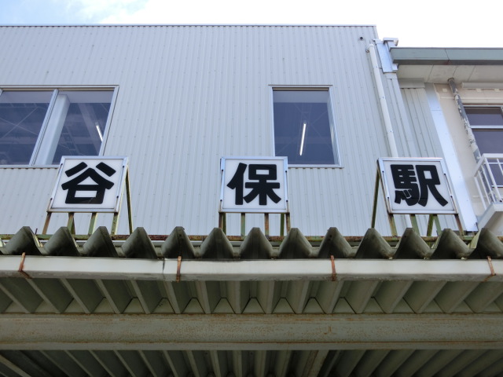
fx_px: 494
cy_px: 188
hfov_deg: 54.0
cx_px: 252
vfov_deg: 41.8
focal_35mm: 34
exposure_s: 1/320
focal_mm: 6
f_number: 3.9
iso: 80
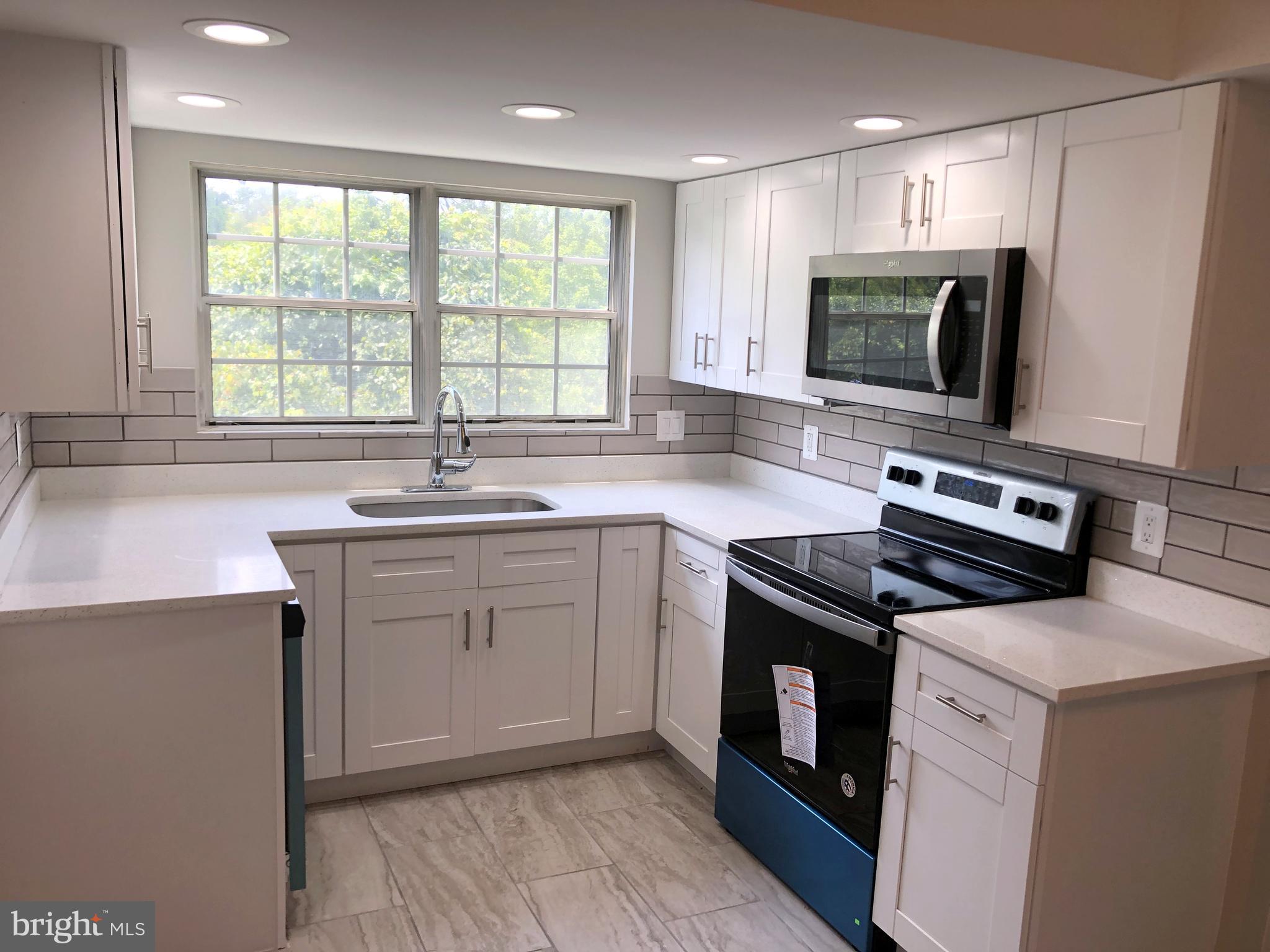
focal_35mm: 28
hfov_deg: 63.4
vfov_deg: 49.7
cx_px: 635
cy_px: 476
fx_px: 1027
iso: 25
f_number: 1.8
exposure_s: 1/120
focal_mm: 3.99
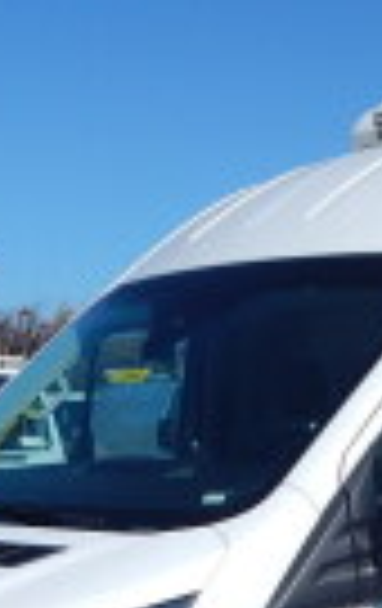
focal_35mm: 76
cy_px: 561
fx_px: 1259
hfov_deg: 16.9
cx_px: 373
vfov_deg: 26.1
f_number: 6.1
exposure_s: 1/1500
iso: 125
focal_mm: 4.5
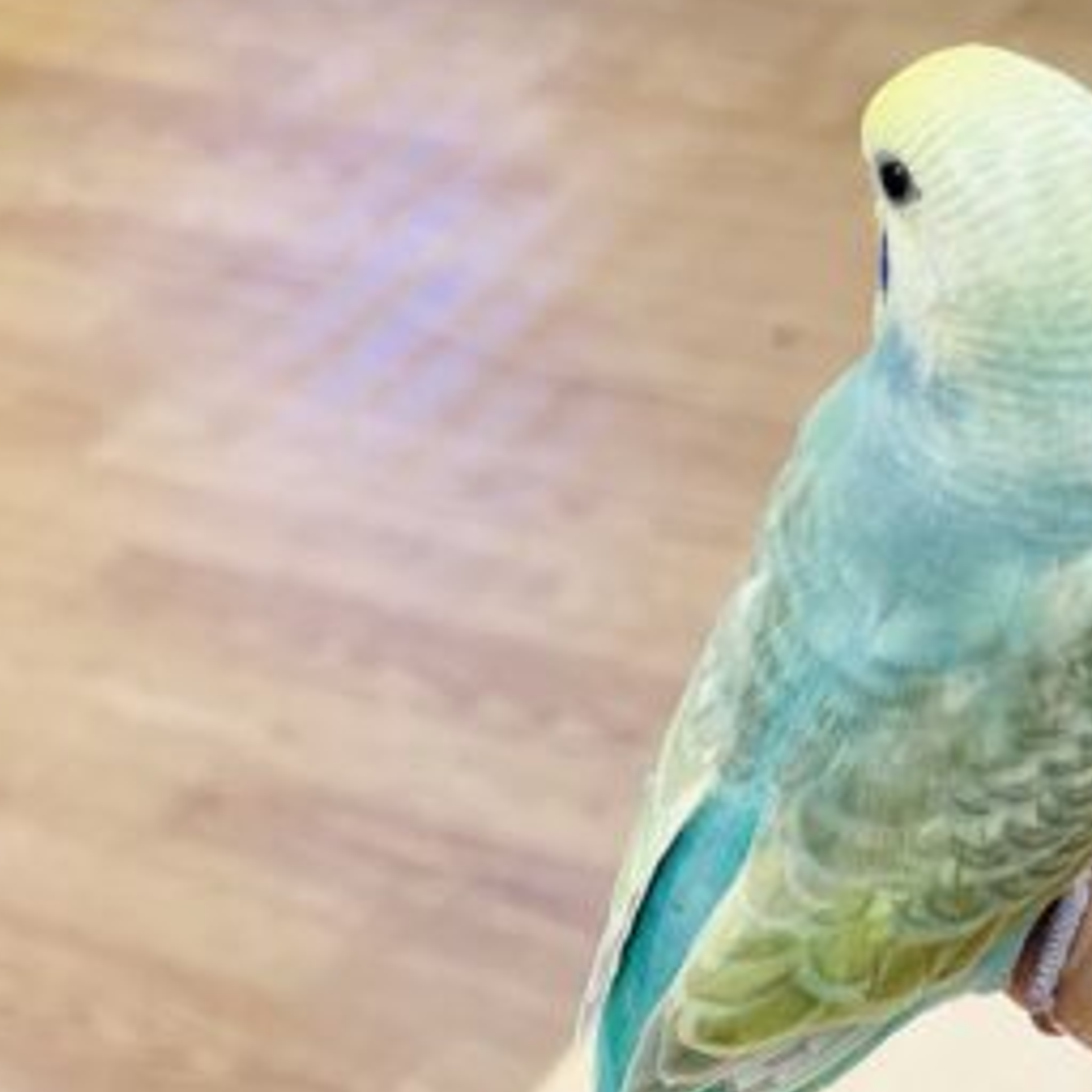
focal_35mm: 115
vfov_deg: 15.1
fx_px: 4104
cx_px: 887
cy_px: 764
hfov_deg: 15.1
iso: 80
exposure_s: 1/99
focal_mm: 6
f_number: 2
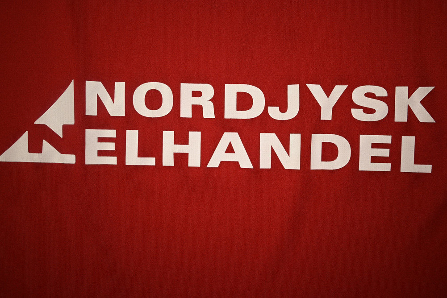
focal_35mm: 32
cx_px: 224
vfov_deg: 40.6
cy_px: 149
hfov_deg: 57.9
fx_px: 404
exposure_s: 1/125
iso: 200
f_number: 4.8
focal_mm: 32.5
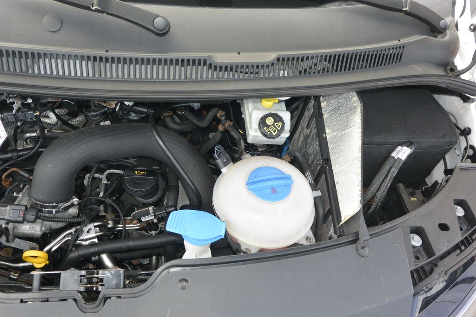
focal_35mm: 29
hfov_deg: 63.7
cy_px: 158
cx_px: 238
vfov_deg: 45.0
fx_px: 383
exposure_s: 1/250
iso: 320
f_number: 3.5
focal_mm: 11
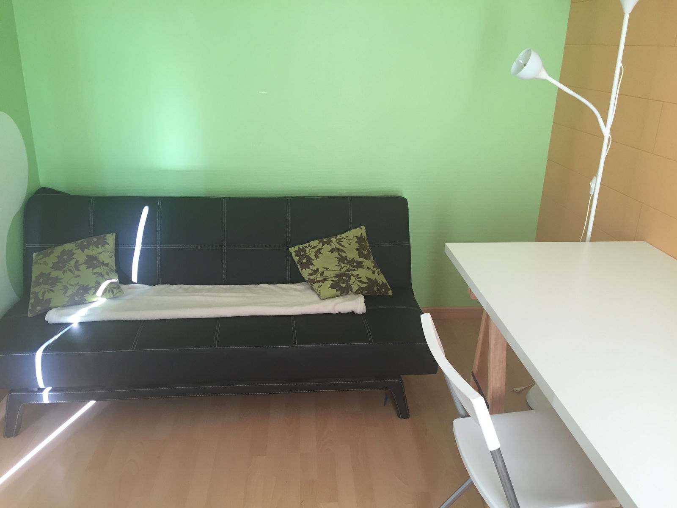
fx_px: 567
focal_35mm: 29
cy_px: 254
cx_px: 338
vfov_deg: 48.2
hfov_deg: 61.7
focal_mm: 4.15
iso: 100
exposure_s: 1/33
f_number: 2.2
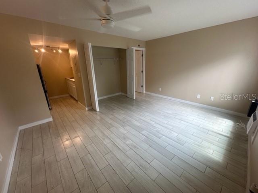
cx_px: 129
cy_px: 96
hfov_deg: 102.1
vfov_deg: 85.7
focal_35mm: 14
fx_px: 104
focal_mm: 2.22
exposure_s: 1/120
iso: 125
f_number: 2.2
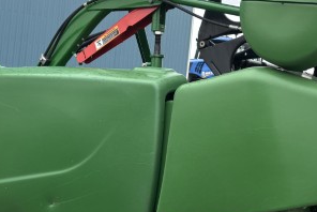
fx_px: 643
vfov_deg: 18.7
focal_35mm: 73
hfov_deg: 26.4
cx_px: 304
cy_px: 80
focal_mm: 5.96
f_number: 1.6
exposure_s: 1/1783
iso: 50
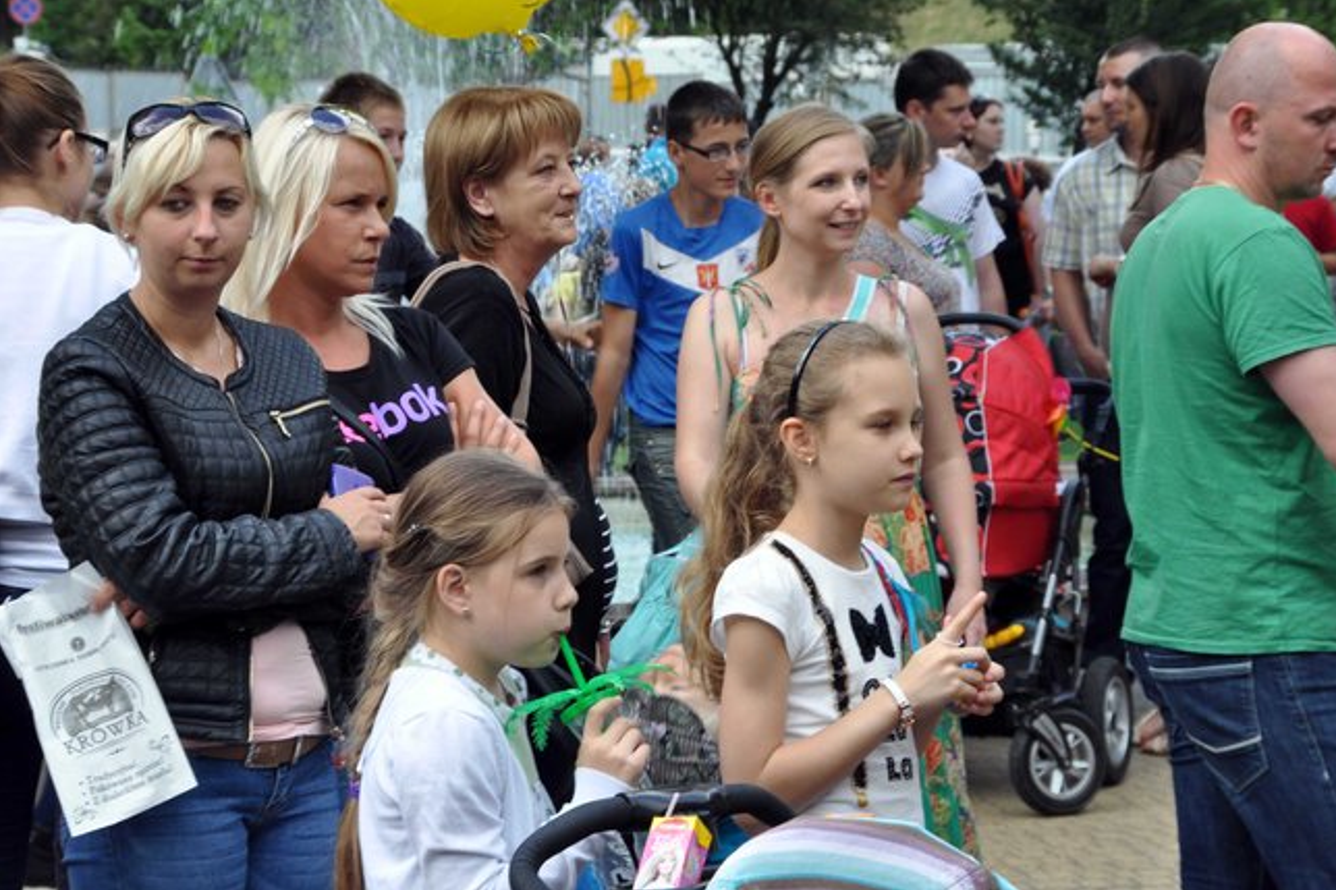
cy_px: 444
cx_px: 670
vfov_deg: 11.3
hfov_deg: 16.9
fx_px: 4489
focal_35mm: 121
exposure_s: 1/80
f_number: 13
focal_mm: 80
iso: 400
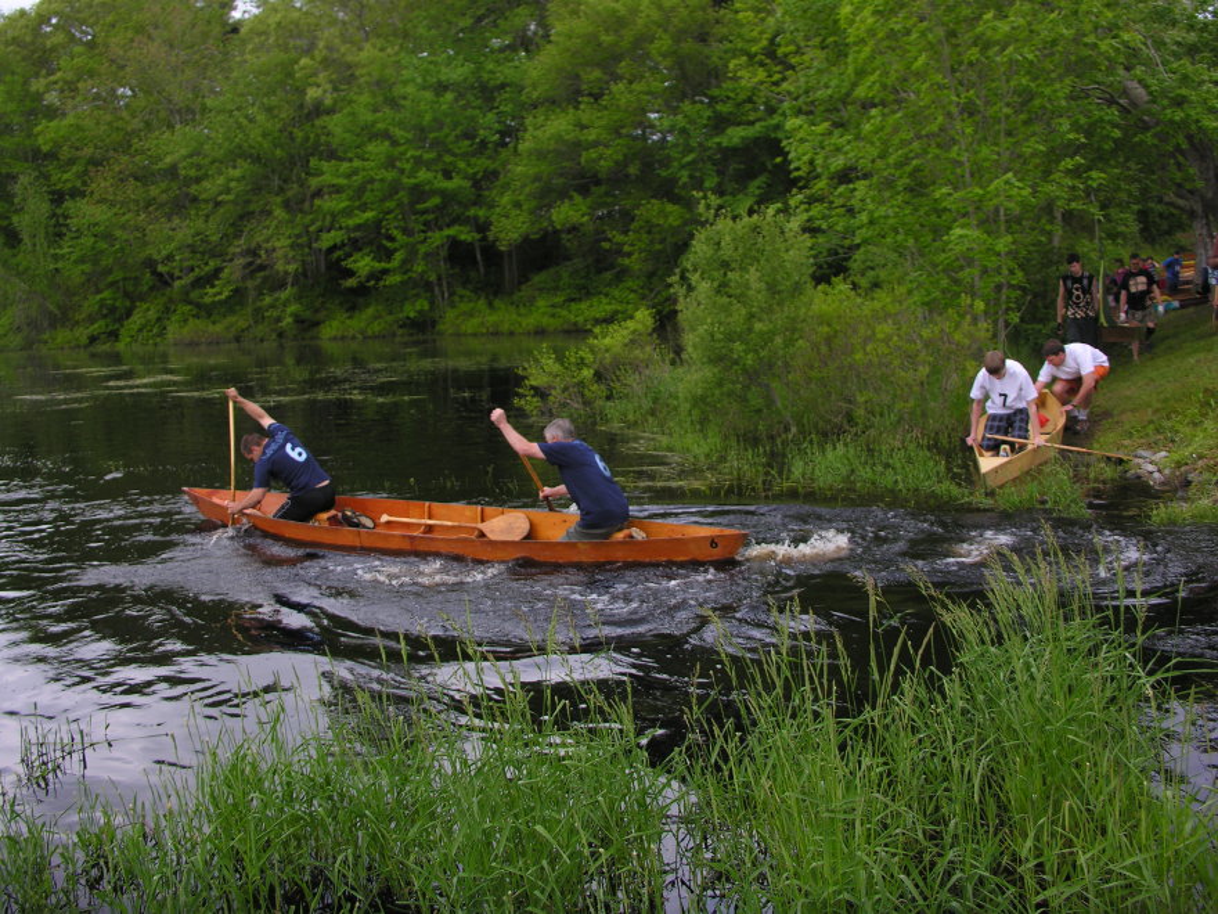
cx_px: 609
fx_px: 1232
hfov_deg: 52.6
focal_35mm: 35
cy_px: 457
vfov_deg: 40.7
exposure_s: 1/250
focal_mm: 8.9
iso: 50
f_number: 2.8
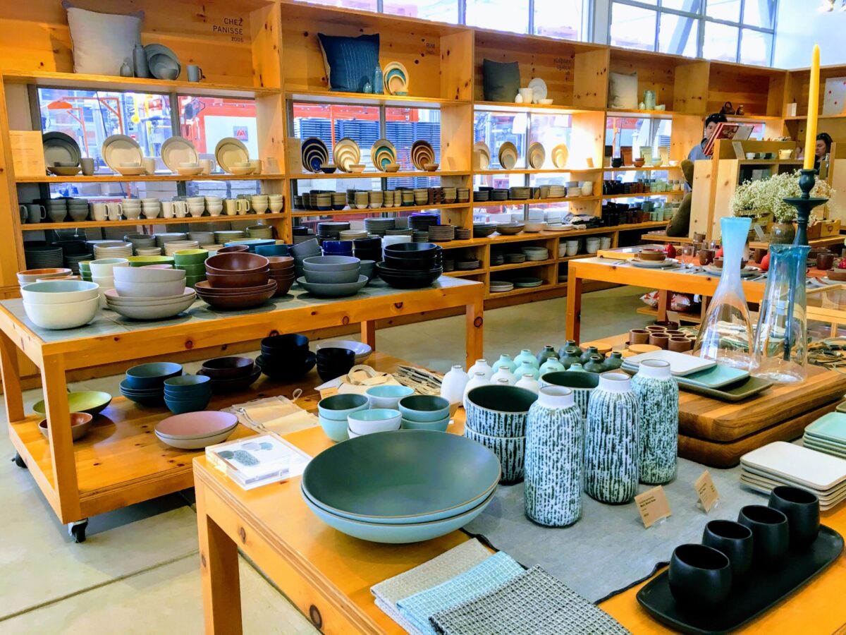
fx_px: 709
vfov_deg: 48.2
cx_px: 423
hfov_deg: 61.7
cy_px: 318
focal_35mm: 29
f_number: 2.2
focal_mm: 4.15
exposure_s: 1/30
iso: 50
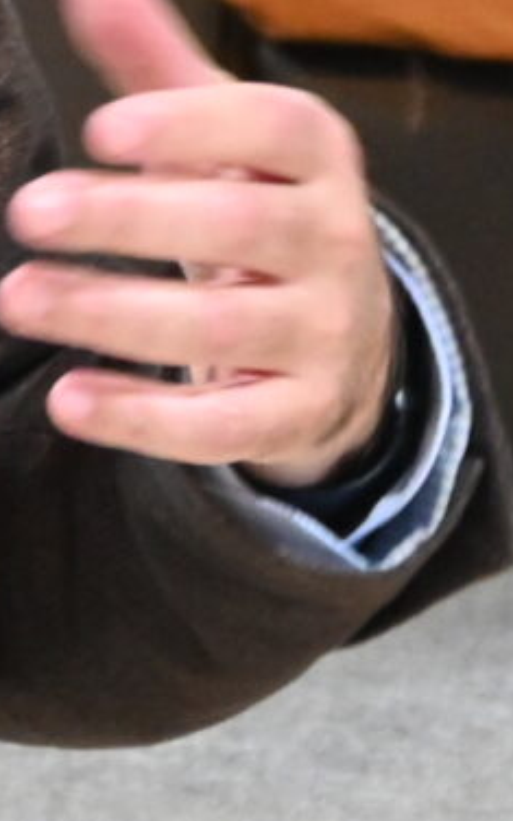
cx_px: -827
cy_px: 185
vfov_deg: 2.9
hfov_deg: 1.8
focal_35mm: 729
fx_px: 16307
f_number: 5.3
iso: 3200
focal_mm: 70
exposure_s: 1/60
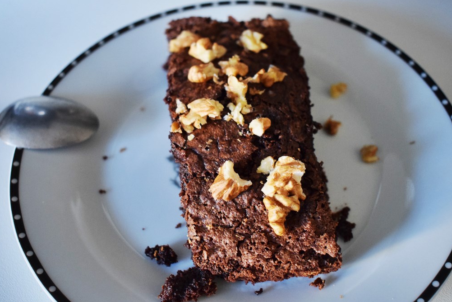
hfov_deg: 41.5
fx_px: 596
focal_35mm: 48
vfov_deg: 28.4
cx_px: 226
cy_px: 151
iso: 2500
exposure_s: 1/60
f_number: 4.2
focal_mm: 31
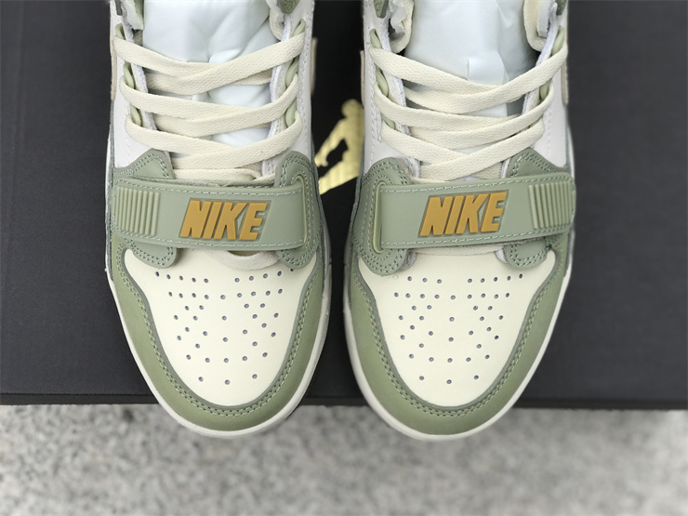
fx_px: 1133
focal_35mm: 57
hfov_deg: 33.8
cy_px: 258
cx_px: 344
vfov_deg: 25.7
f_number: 2.8
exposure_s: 1/255
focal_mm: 6.6
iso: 20
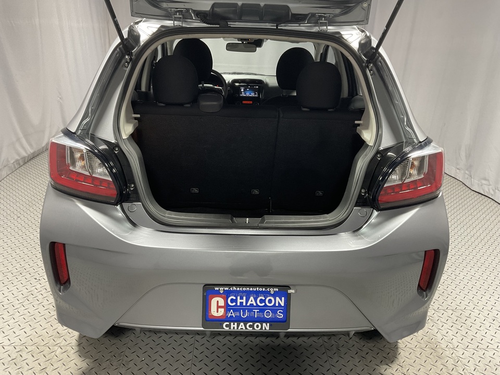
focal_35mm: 29
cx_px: 250
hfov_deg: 61.7
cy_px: 188
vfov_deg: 48.2
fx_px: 419
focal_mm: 3
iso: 80
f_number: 1.8
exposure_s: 1/60
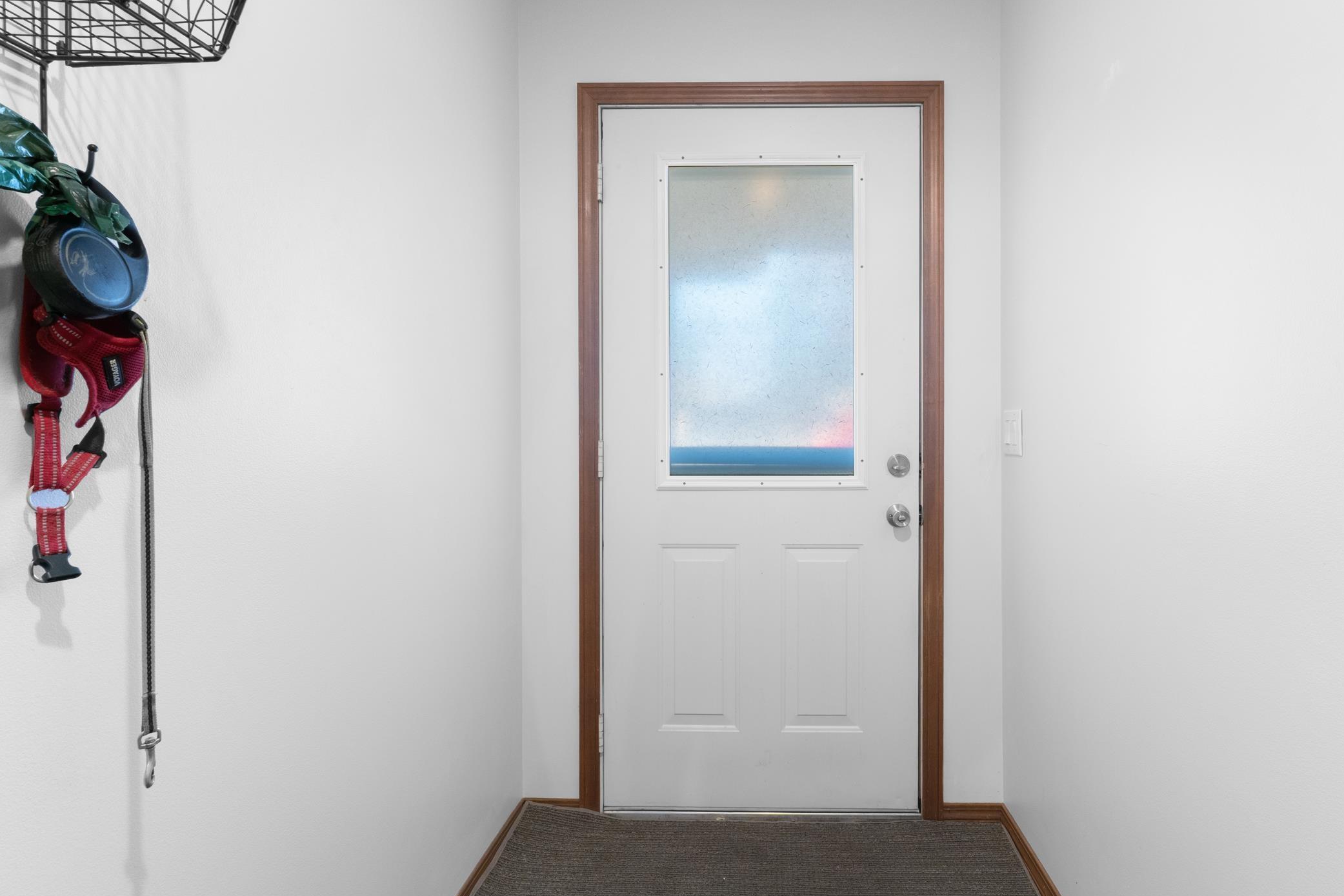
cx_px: 760
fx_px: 672
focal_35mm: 18
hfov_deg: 89.5
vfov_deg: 67.2
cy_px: 400
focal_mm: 10
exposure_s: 1/1.67
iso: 400
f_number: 8
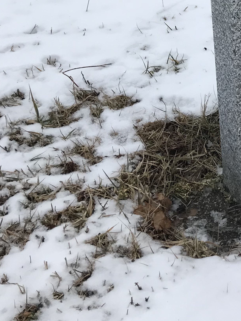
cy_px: -3
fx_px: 641
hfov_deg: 20.0
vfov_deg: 26.6
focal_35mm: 69
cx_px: 292
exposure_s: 1/894
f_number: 1.8
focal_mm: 3.99
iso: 20
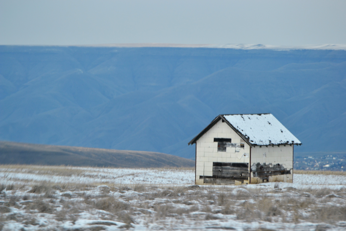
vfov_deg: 4.4
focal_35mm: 315
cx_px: 173
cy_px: 116
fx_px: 3027
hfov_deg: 6.5
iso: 180
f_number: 5.6
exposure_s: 1/500
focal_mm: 210
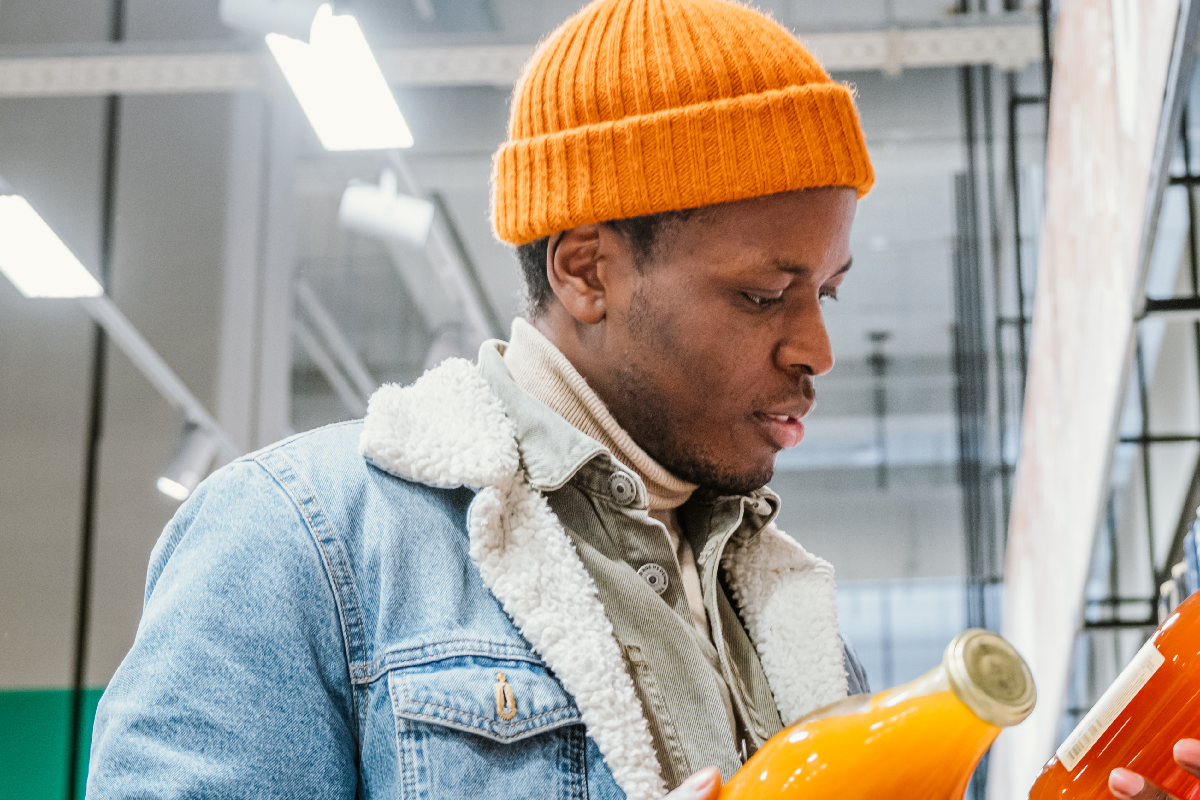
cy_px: 536
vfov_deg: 19.1
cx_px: 847
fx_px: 2366
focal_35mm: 71
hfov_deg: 28.2
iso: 320
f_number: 3.6
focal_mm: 30.2
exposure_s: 1/60
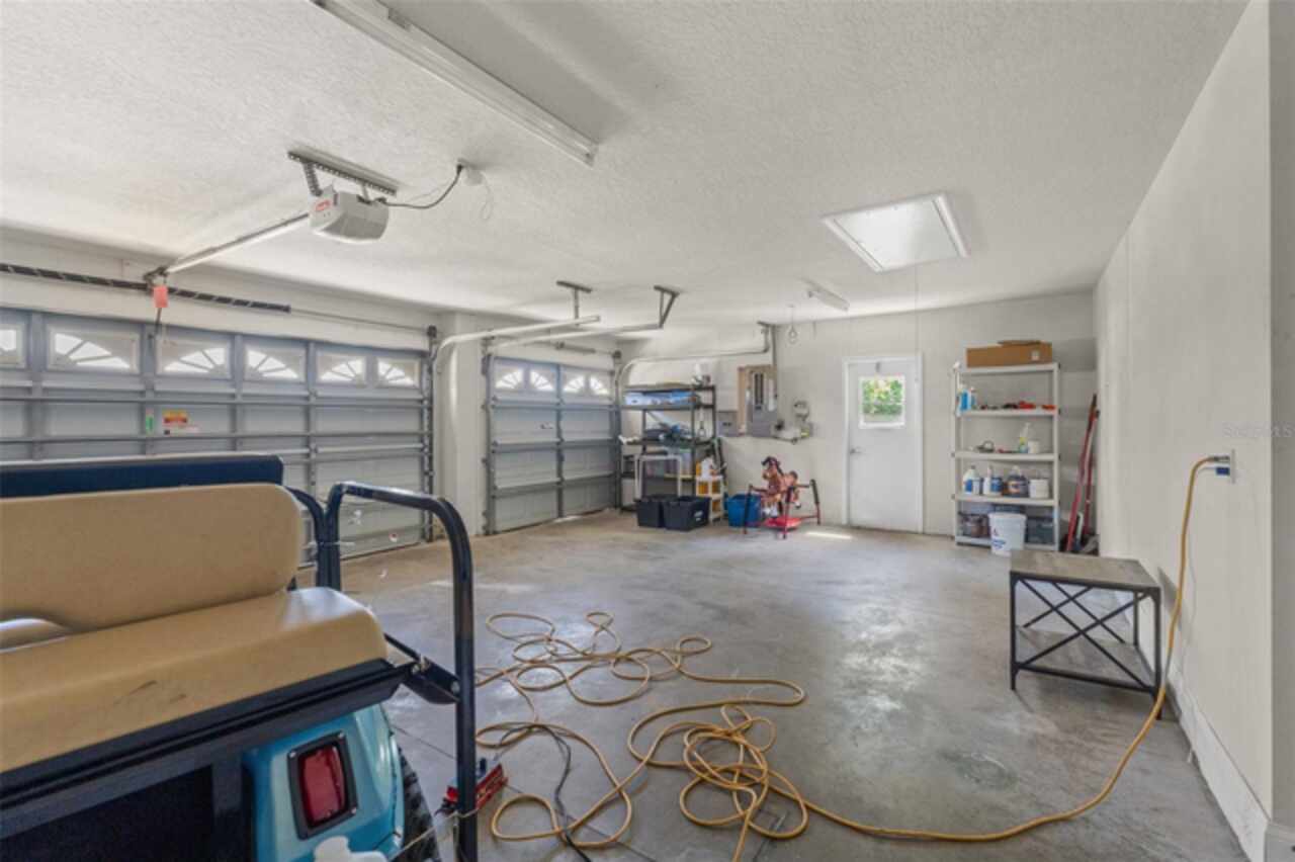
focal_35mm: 16
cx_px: 648
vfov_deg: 74.6
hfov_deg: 97.7
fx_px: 566
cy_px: 431
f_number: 7.1
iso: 400
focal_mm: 10.5
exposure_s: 1/6
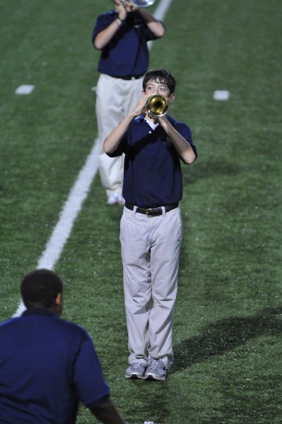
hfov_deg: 4.6
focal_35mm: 300
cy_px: 212
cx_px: 141
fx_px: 3531
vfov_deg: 6.9
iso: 1600
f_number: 2.8
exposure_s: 1/200
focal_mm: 200
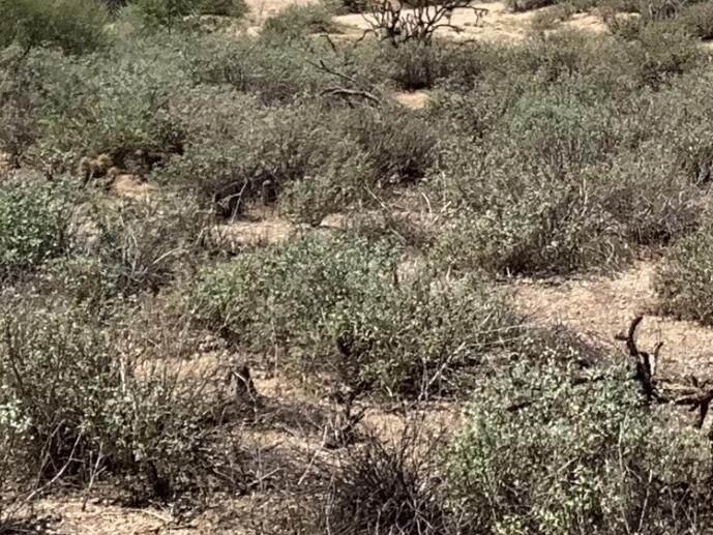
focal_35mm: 135
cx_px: 675
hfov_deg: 14.4
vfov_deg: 10.8
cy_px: -128
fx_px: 2781
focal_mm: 3.3
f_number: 2.4
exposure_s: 1/1773
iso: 25
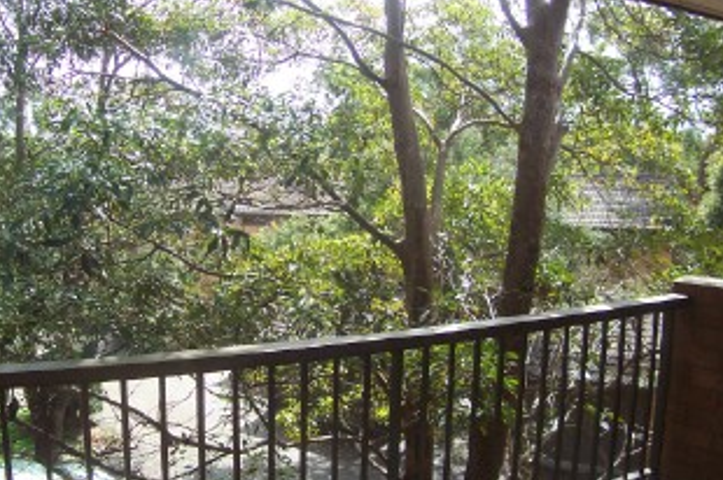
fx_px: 983
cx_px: 278
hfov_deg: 40.1
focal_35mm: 49
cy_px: 233
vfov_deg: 27.5
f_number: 2.8
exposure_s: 1/350
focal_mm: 8
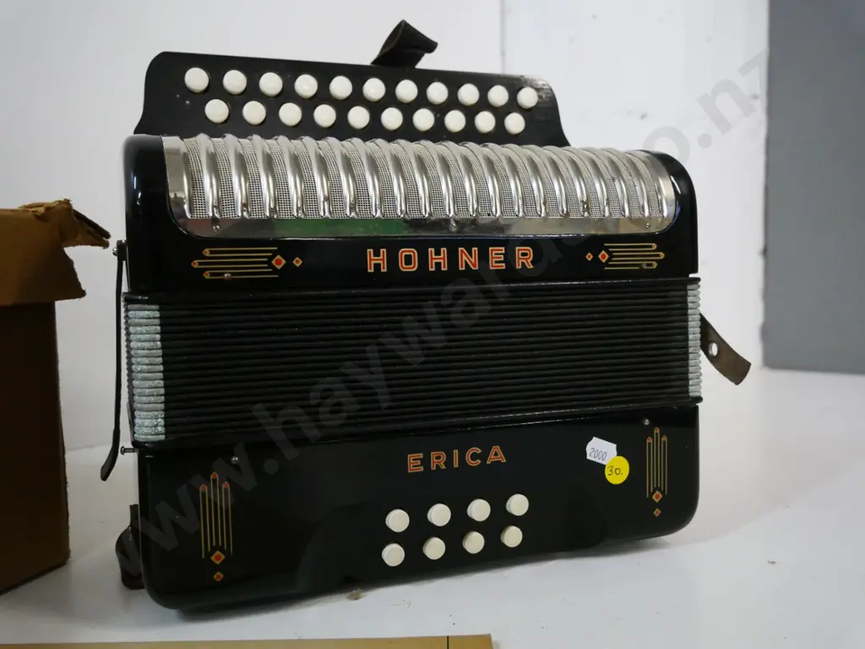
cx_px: 432
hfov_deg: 54.0
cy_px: 324
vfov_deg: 41.8
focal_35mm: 34
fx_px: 850
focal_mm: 17
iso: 3200
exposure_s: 1/160
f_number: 4.5
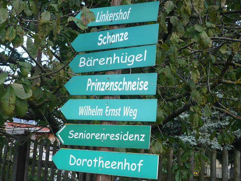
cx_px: 120
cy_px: 92
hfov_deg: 38.2
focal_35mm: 50
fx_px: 348
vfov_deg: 29.1
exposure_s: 1/320
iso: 100
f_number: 2.9
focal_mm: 6
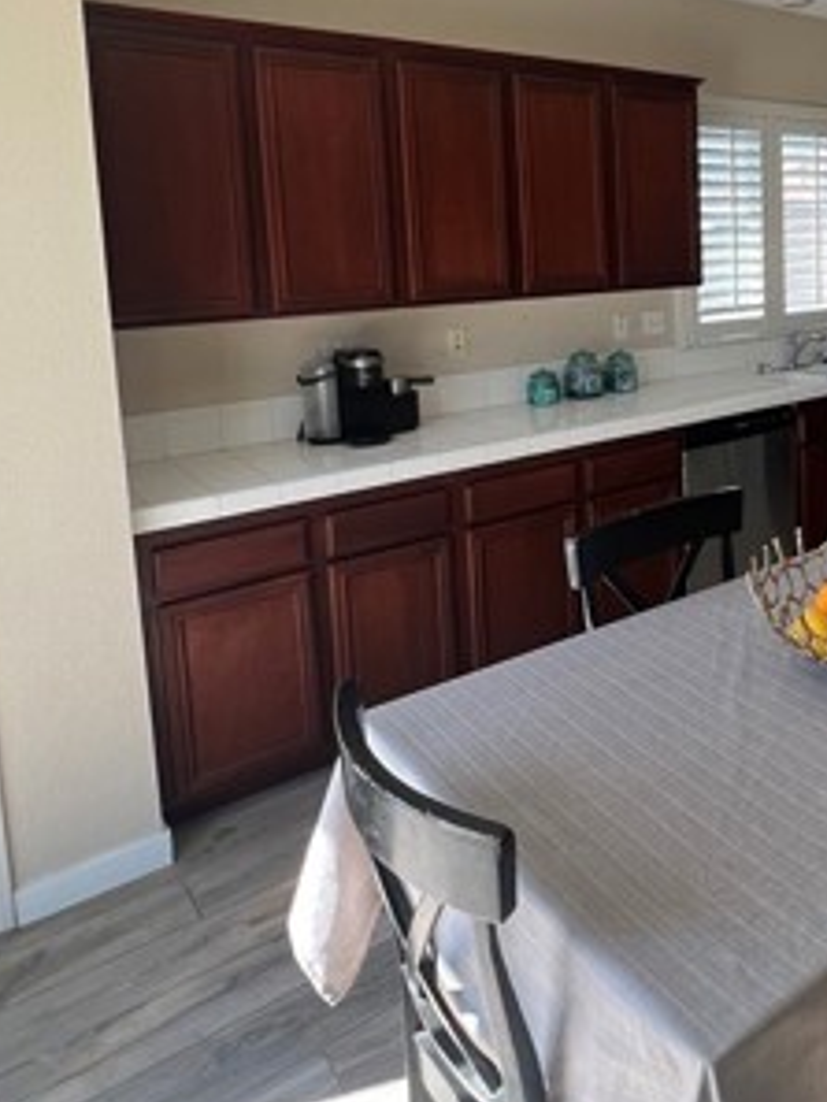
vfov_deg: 61.0
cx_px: 831
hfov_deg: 42.7
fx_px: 891
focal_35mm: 28
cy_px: 319
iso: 40
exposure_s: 1/99
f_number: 1.8
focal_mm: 1.57
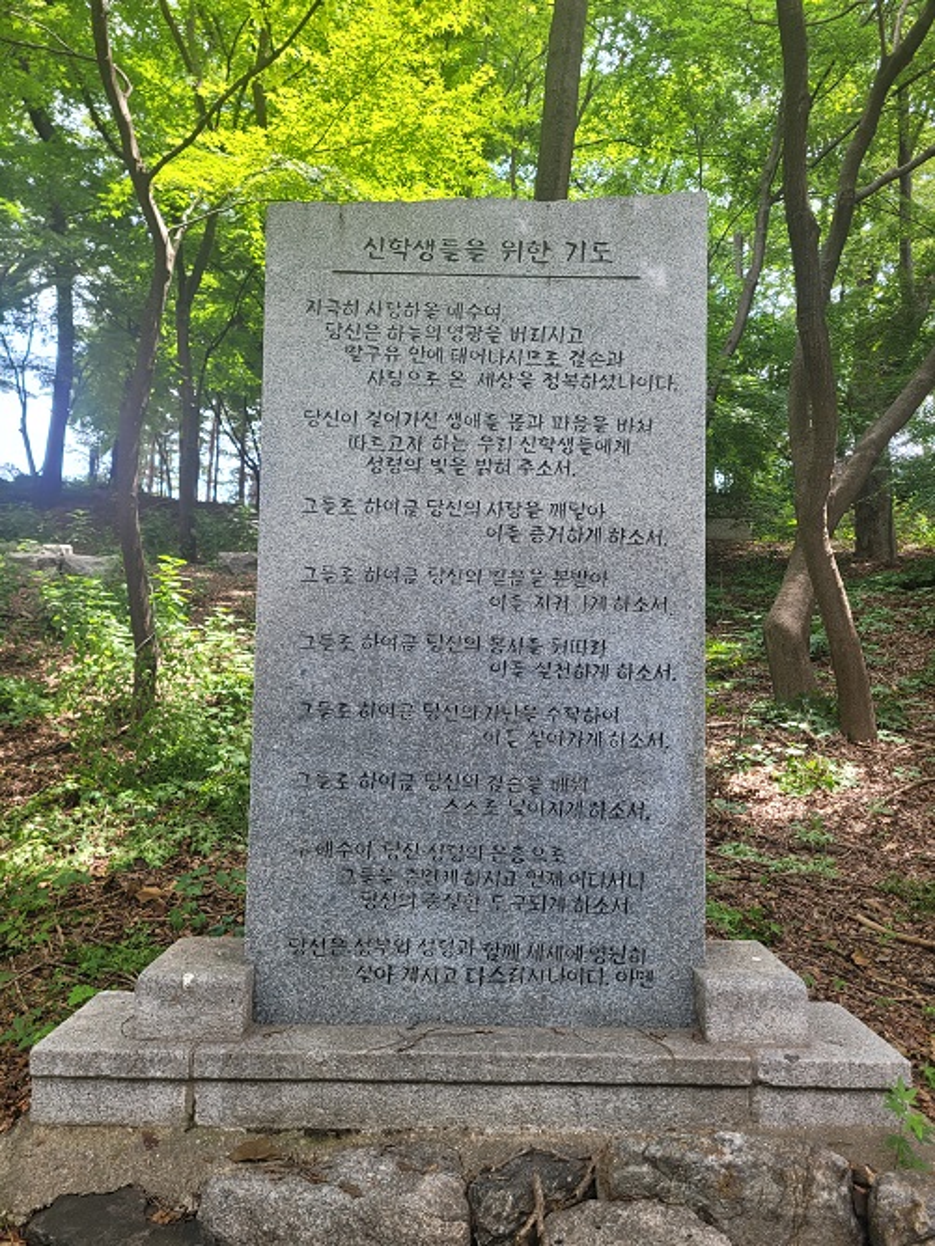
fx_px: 936
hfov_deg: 53.1
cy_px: 623
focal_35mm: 26
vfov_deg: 67.3
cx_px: 468
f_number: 1.8
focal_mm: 5.4
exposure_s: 1/124
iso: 40
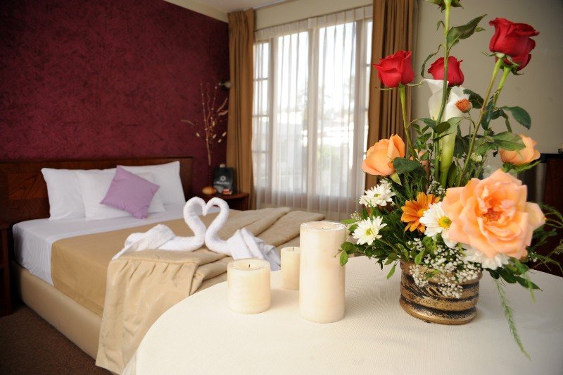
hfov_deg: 73.8
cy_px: 188
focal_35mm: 24
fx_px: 375
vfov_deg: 53.1
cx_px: 282
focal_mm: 24
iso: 200
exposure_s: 1/50
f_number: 8
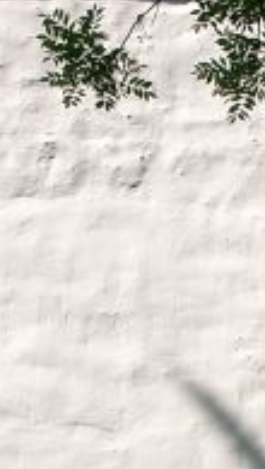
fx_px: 1895
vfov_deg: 14.1
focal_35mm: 152
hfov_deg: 7.9
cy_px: 267
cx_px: 344
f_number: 4
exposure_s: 1/461
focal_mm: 7.13
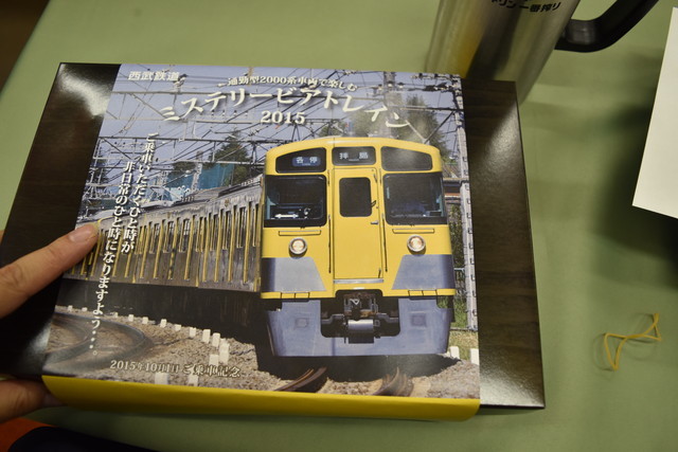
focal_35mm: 27
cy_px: 226
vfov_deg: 48.0
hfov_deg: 67.4
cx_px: 339
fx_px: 509
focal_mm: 18
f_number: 4
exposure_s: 1/60
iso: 500
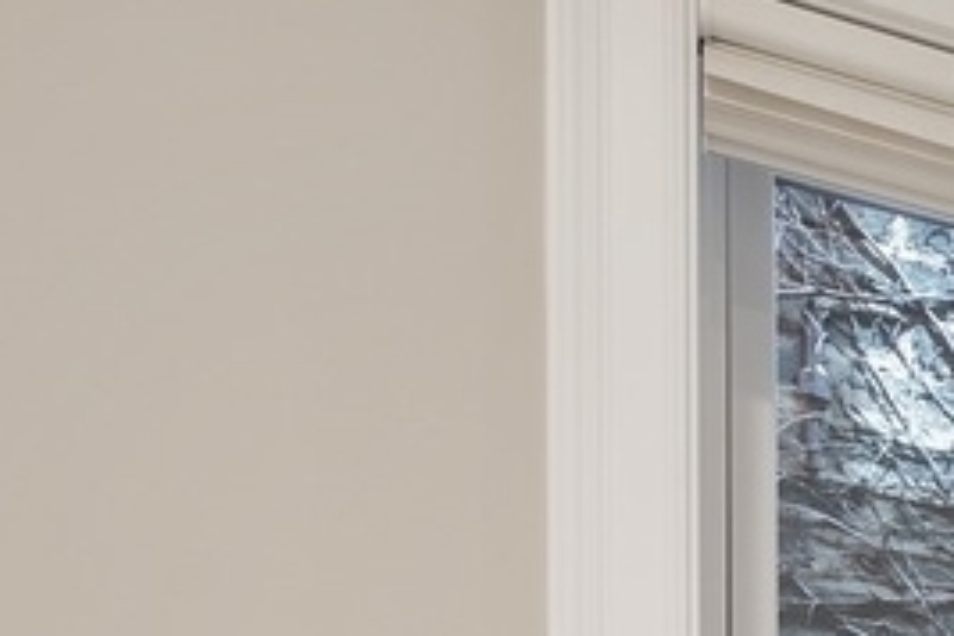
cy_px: 1547
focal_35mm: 91
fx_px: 2411
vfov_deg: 12.0
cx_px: 2637
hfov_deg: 12.6
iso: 200
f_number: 8
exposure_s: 3
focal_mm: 15
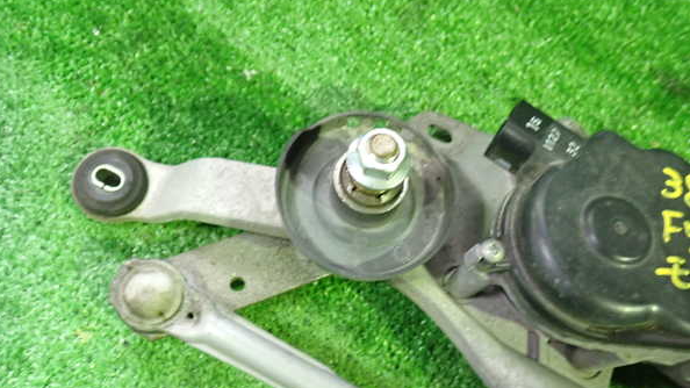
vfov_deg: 35.6
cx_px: 343
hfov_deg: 59.5
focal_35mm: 33
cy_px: 220
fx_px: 604
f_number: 2.3
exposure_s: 1/30
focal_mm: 5.4
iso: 640
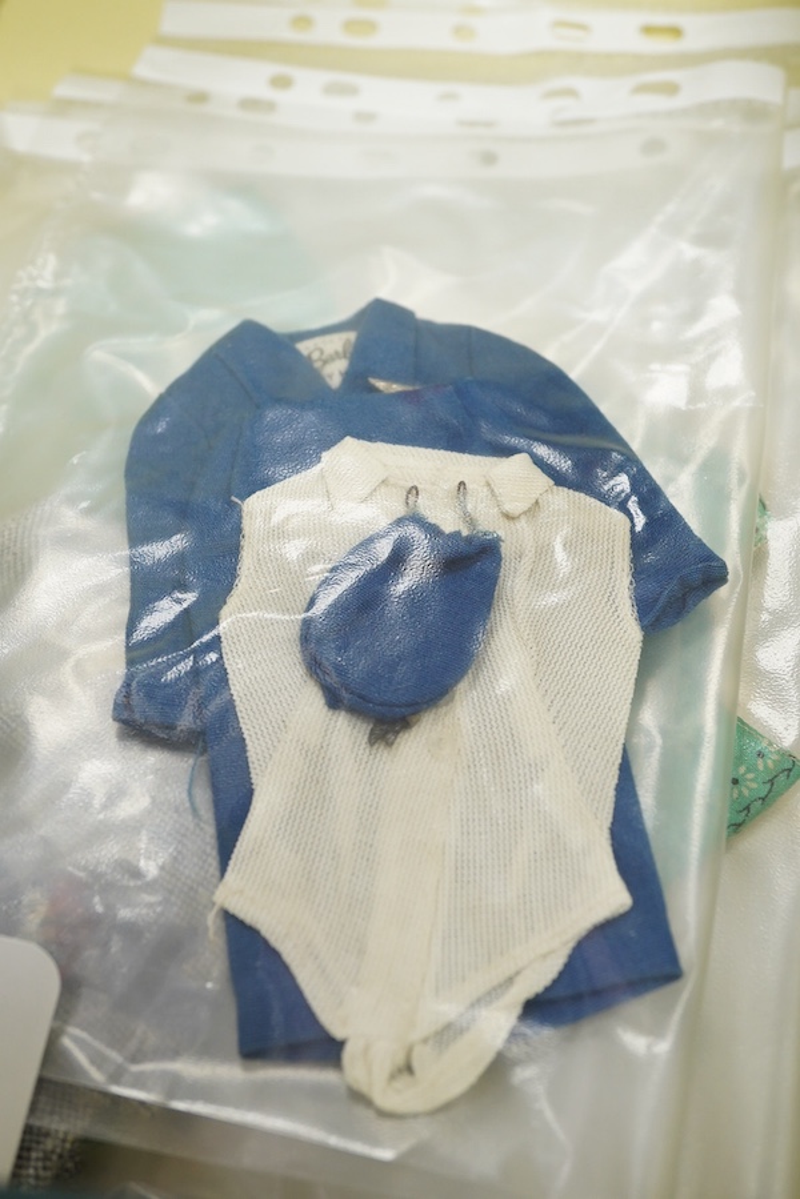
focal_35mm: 45
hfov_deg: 29.9
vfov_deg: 43.6
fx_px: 1500
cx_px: 400
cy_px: 600
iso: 1250
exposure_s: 1/125
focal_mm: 30
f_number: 9
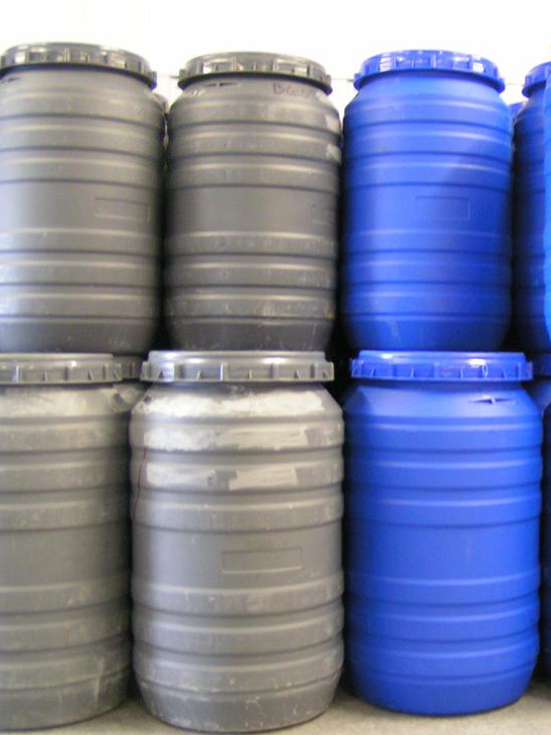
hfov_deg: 28.0
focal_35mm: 51
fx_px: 1082
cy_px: 368
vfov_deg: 37.5
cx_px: 442
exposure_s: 1/2.5
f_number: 2.8
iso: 200
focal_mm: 5.8
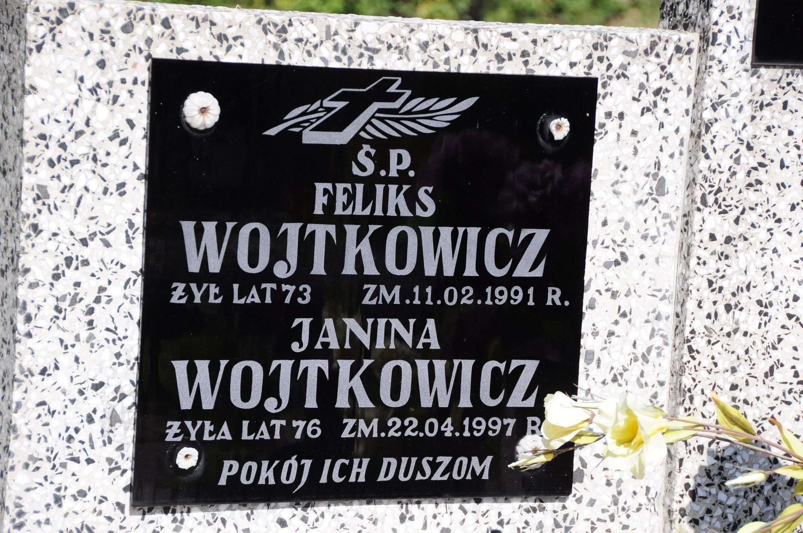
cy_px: 266
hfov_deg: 15.2
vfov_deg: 10.1
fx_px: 3008
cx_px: 402
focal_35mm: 135
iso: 400
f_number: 7.1
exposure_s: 1/1000
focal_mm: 90
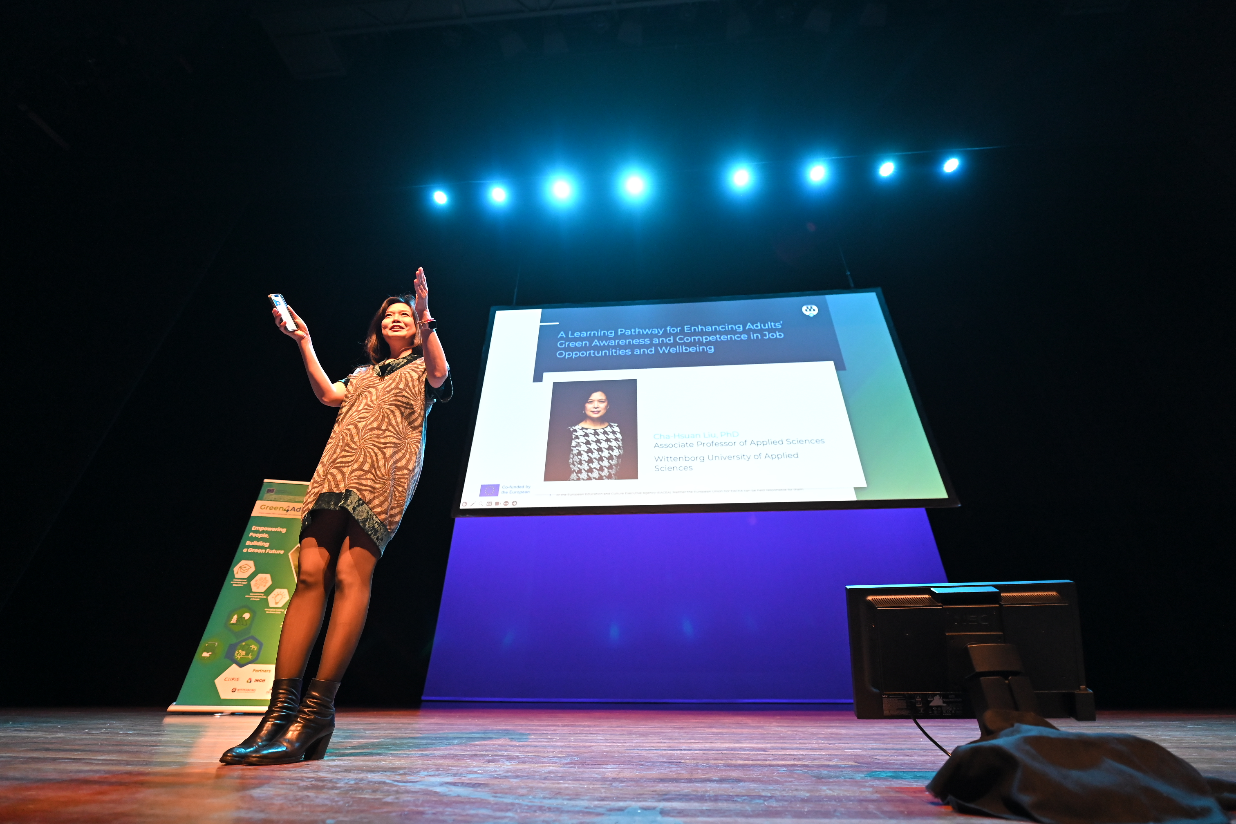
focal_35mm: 14
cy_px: 412
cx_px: 618
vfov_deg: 81.2
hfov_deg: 104.3
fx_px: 481
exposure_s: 1/125
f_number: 2.8
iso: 3200
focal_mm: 14
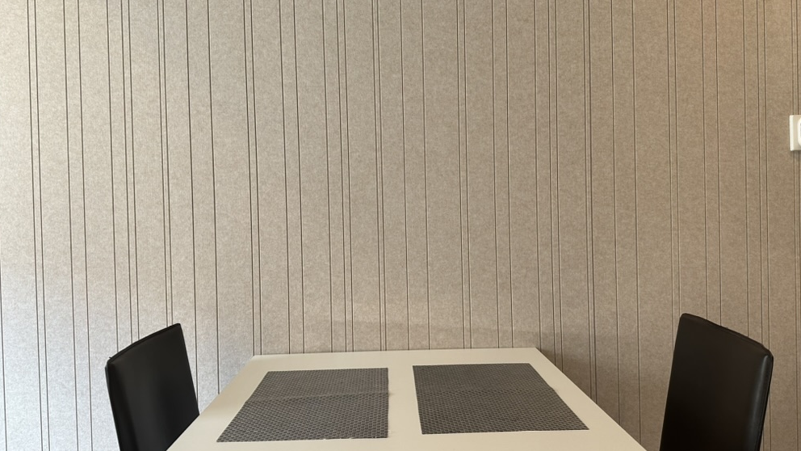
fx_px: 573
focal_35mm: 27
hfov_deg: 69.9
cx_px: 405
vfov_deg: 42.9
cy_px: 216
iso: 160
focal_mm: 6.86
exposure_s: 1/121
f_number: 1.78
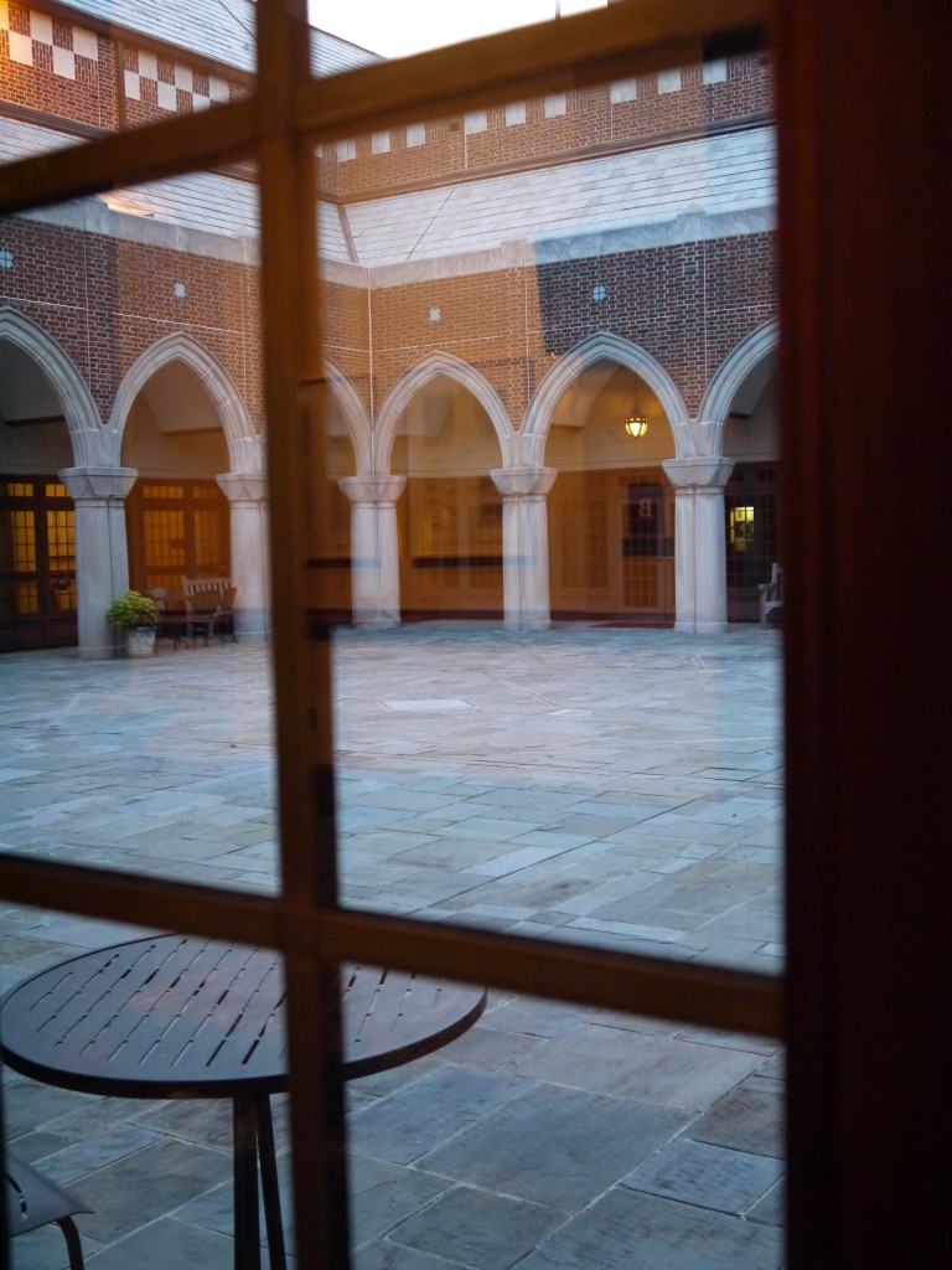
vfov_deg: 46.8
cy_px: 635
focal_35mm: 40
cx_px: 476
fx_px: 1467
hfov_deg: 36.0
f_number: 4.2
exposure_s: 1/25
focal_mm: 20
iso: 1600
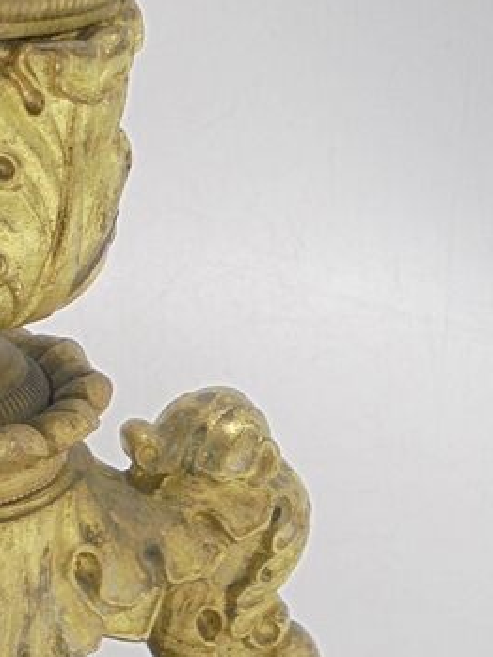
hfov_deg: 14.6
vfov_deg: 19.7
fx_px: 1860
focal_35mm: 98
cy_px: 587
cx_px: -91
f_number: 4.2
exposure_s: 1/30
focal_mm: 6.9
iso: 100
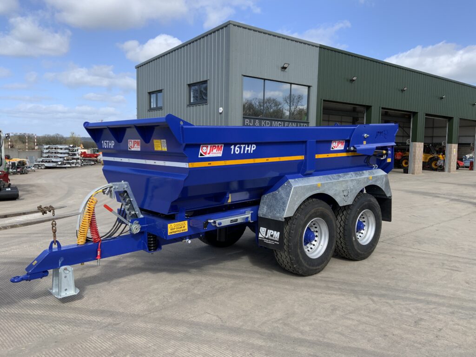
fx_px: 399
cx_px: 238
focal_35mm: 29
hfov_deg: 61.7
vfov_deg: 48.2
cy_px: 178
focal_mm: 3
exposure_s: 1/1250
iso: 16
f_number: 1.8
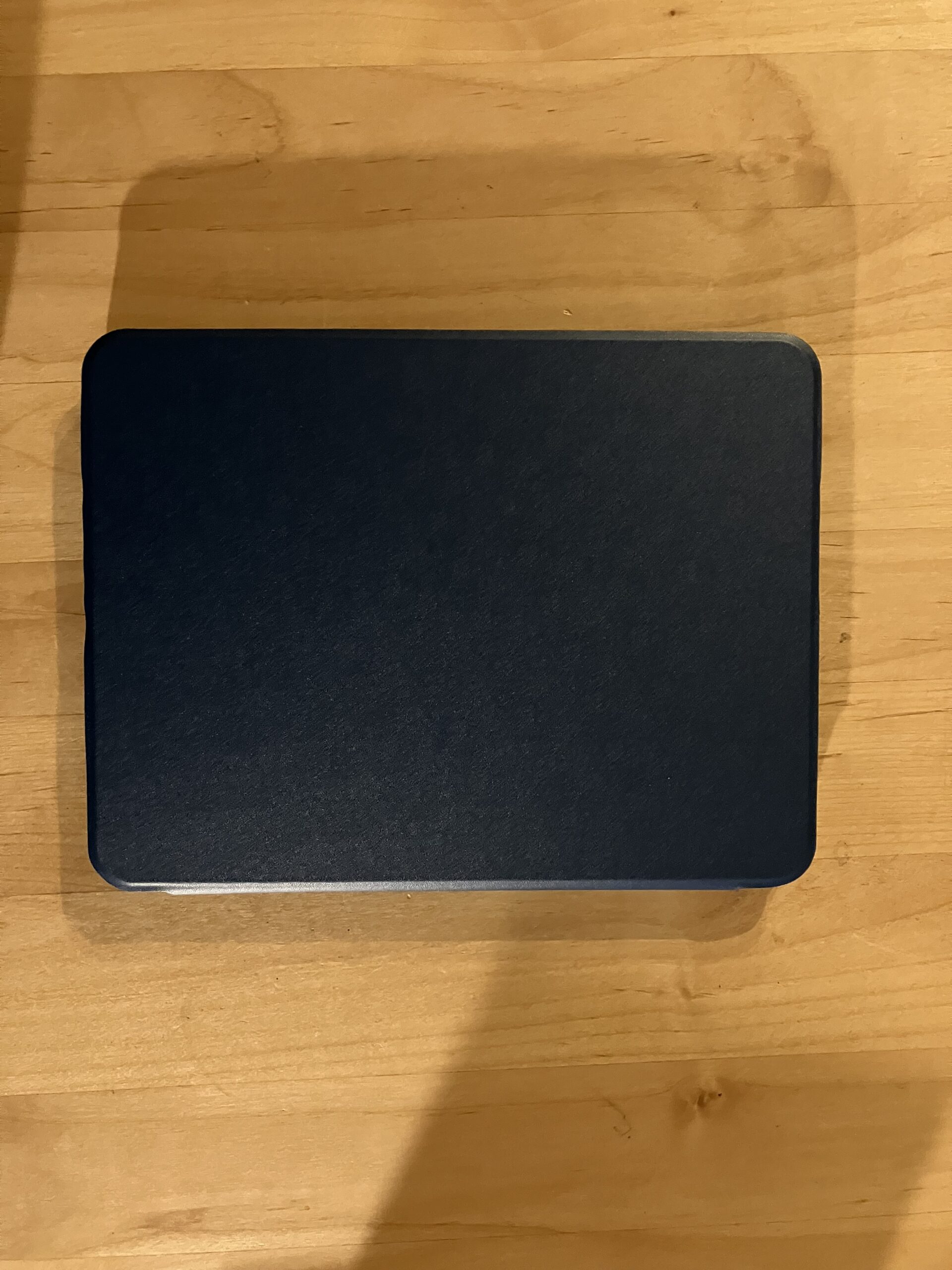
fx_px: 1027
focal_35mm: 28
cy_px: 635
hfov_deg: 49.7
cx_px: 476
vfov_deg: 63.4
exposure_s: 1/22
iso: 640
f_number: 1.8
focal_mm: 3.99
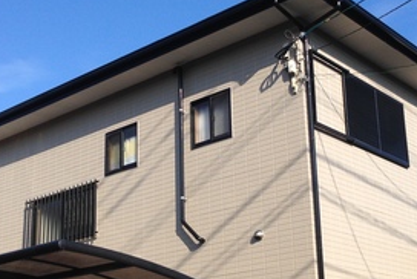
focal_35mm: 63
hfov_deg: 31.9
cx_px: 213
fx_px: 731
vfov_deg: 21.6
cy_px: 179
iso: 50
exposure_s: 1/1261
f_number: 2.4
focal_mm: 4.12
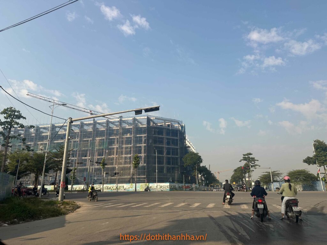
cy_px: 122
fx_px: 227
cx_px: 164
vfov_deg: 56.8
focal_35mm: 24
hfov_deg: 71.6
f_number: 1.8
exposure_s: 1/2800
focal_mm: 6.86
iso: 80
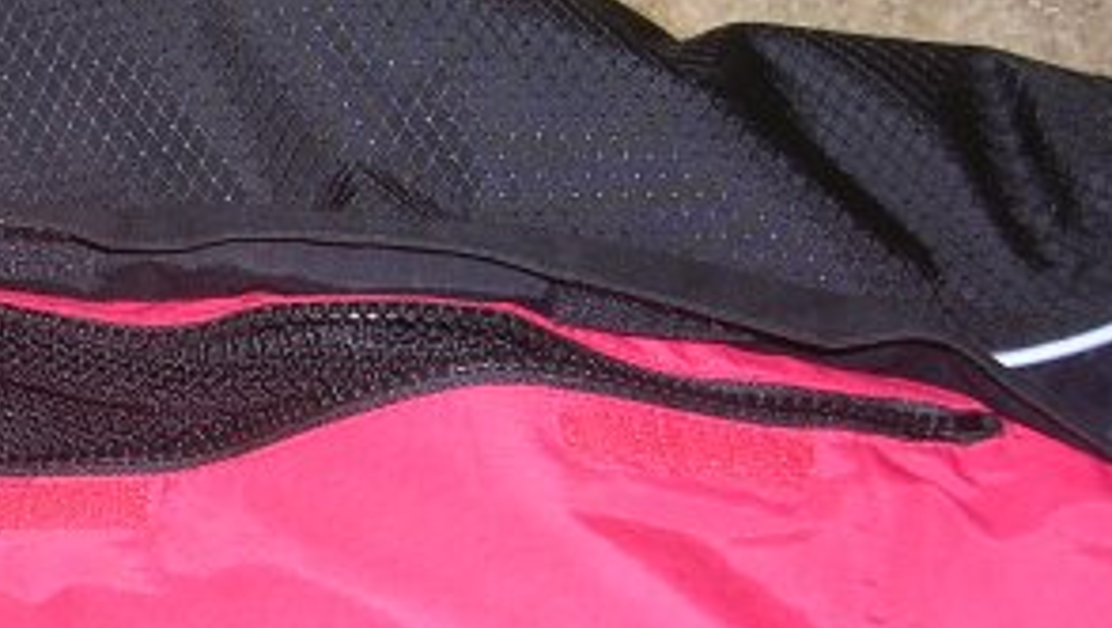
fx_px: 2656
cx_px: -61
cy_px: 477
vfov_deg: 13.4
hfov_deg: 22.5
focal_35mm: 90
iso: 50
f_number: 2.8
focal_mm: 5.8
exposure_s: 1/60.1
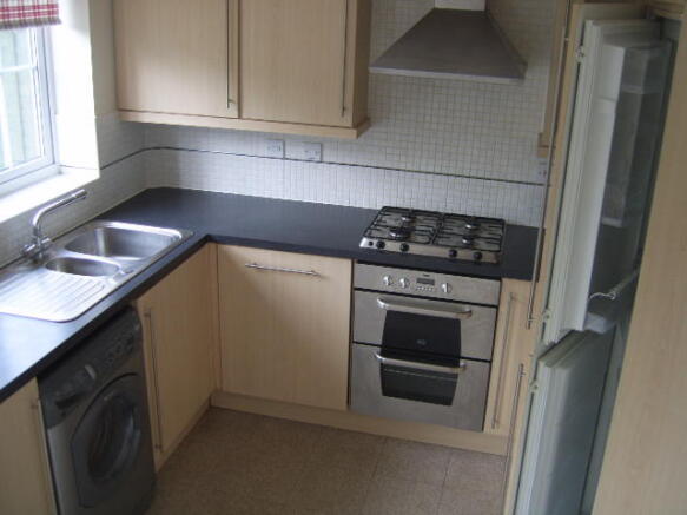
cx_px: 344
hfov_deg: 49.0
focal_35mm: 38
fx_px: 754
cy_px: 258
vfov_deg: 37.7
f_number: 2.8
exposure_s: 1/40
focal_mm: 7.8
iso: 50
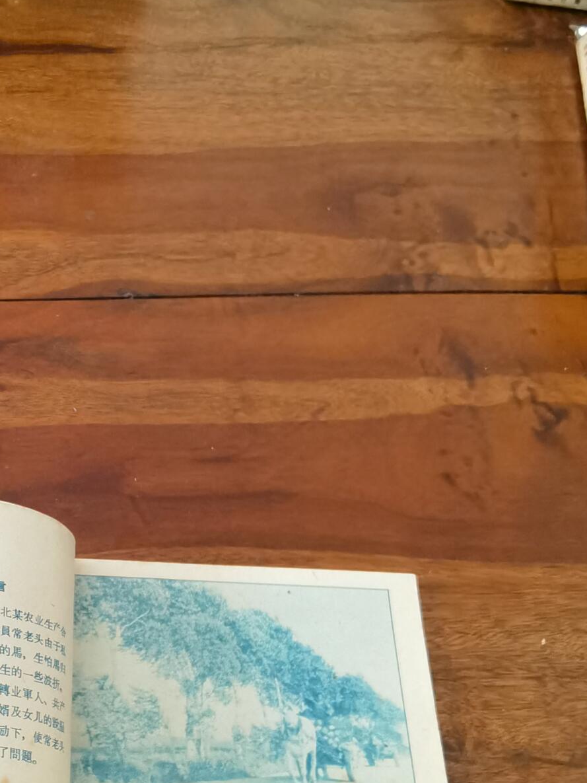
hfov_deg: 34.7
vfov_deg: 45.0
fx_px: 927
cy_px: 535
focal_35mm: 41
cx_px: 182
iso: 160
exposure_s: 1/40
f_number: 2.2
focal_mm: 2.26
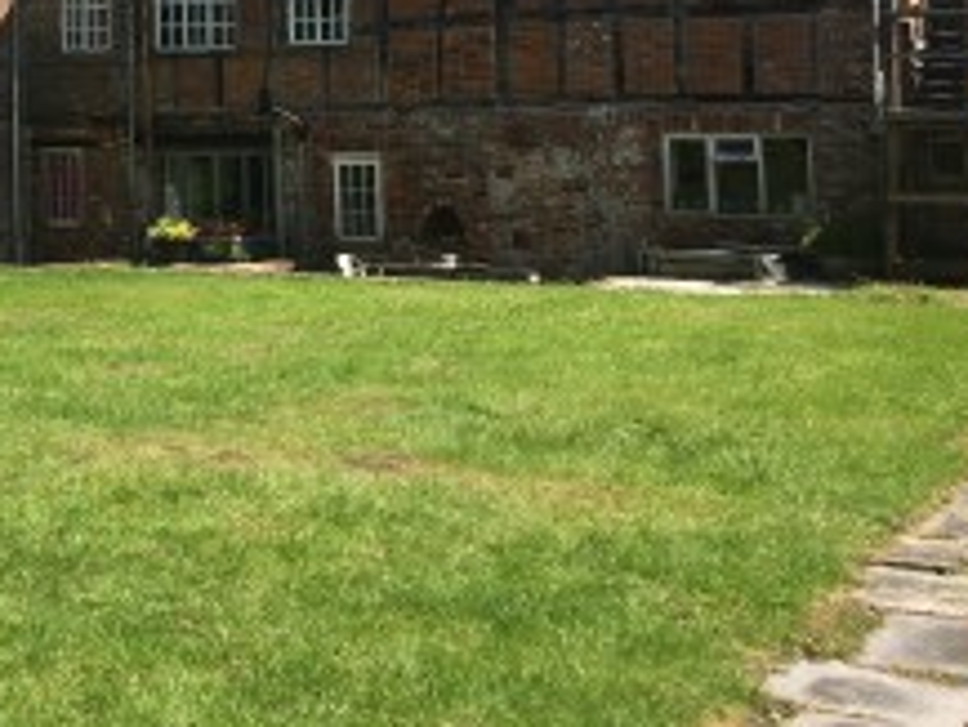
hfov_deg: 31.2
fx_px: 1679
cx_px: 176
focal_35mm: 60
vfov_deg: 23.5
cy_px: 25
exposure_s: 1/999
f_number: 2.2
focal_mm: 4.15
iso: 25
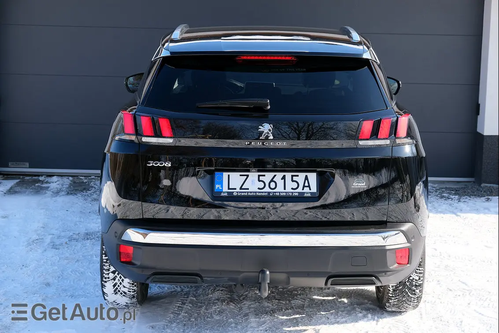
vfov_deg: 18.7
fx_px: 1012
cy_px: 166
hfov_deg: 27.7
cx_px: 250
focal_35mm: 73
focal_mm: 48.4
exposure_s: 1/400
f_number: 5.6
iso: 320
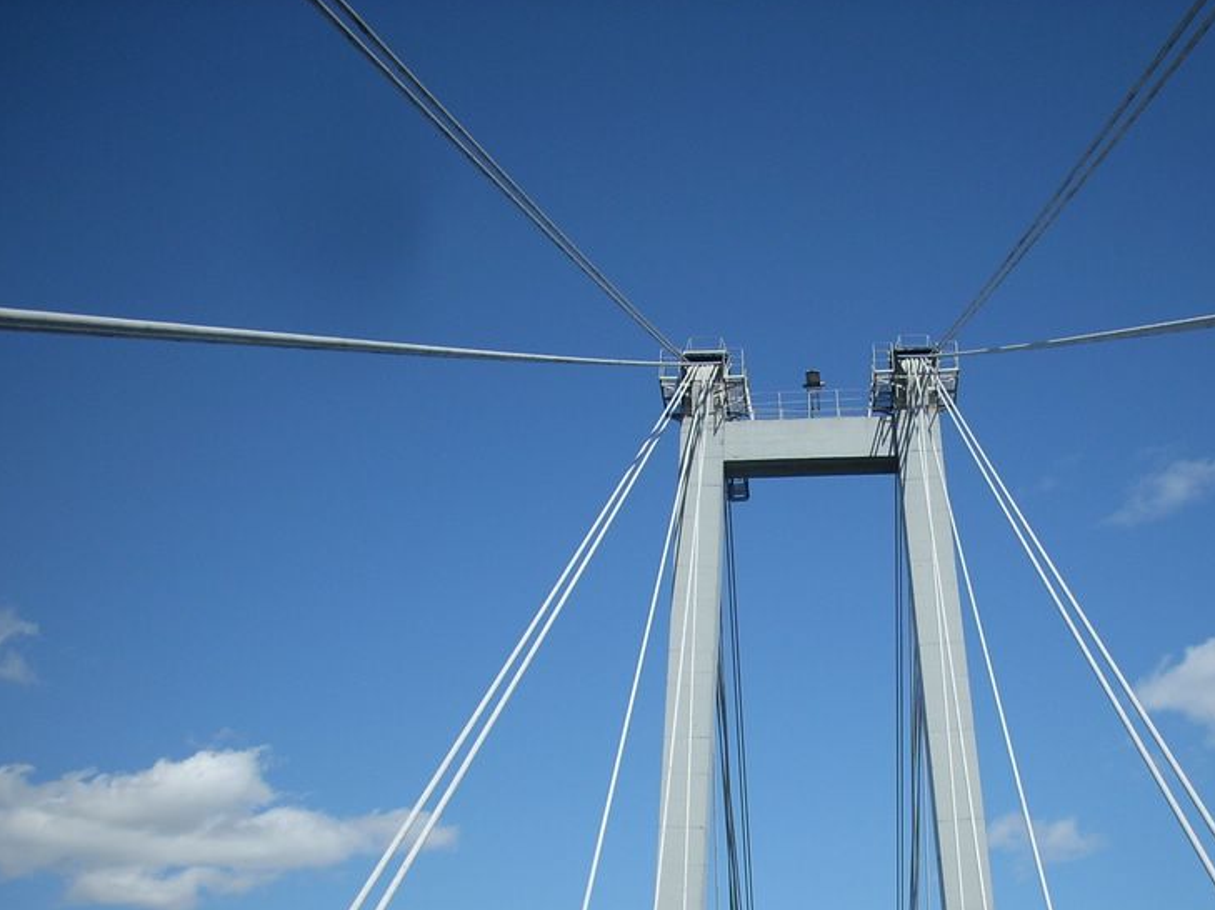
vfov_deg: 27.8
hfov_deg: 36.5
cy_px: 620
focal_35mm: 52
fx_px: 1824
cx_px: 793
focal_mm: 6.2
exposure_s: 1/369
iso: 64
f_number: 5.6
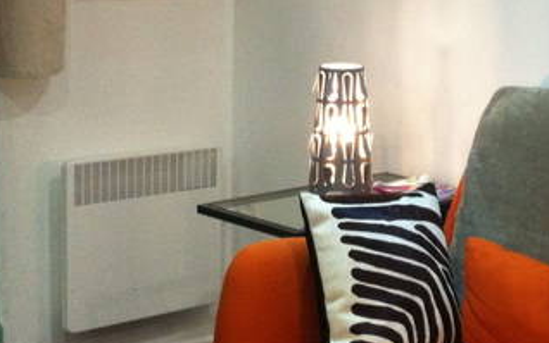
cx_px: 504
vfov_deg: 14.2
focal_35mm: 92
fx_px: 1377
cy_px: 79
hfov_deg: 22.0
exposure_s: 1/17
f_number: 2.8
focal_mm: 3.85
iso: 200
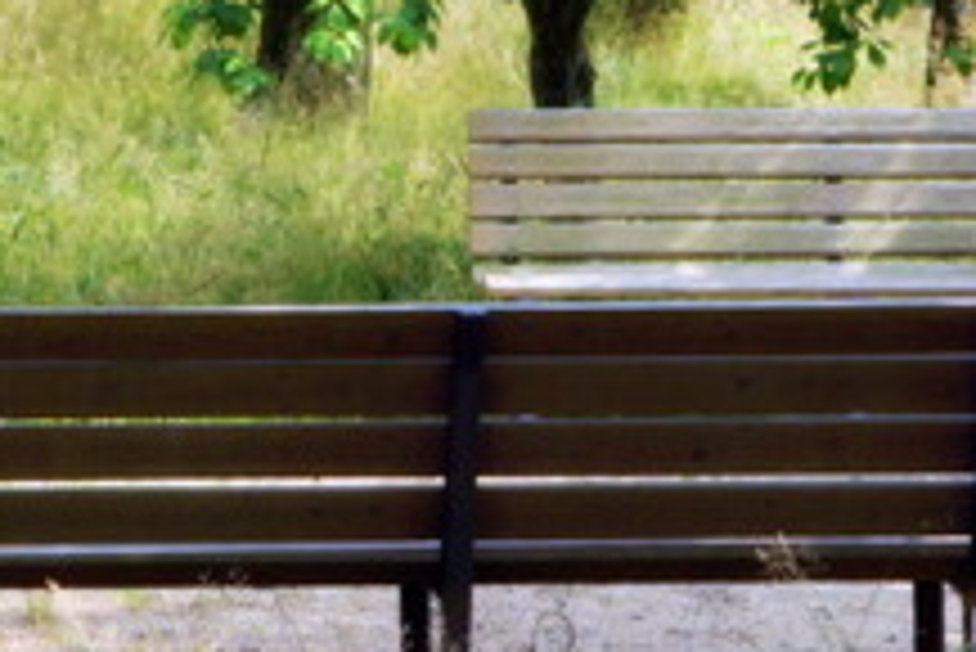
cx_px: -99
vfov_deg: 4.9
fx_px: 7677
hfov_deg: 7.2
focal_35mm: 283
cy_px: 360
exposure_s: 1/80
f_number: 6.3
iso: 200
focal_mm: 40
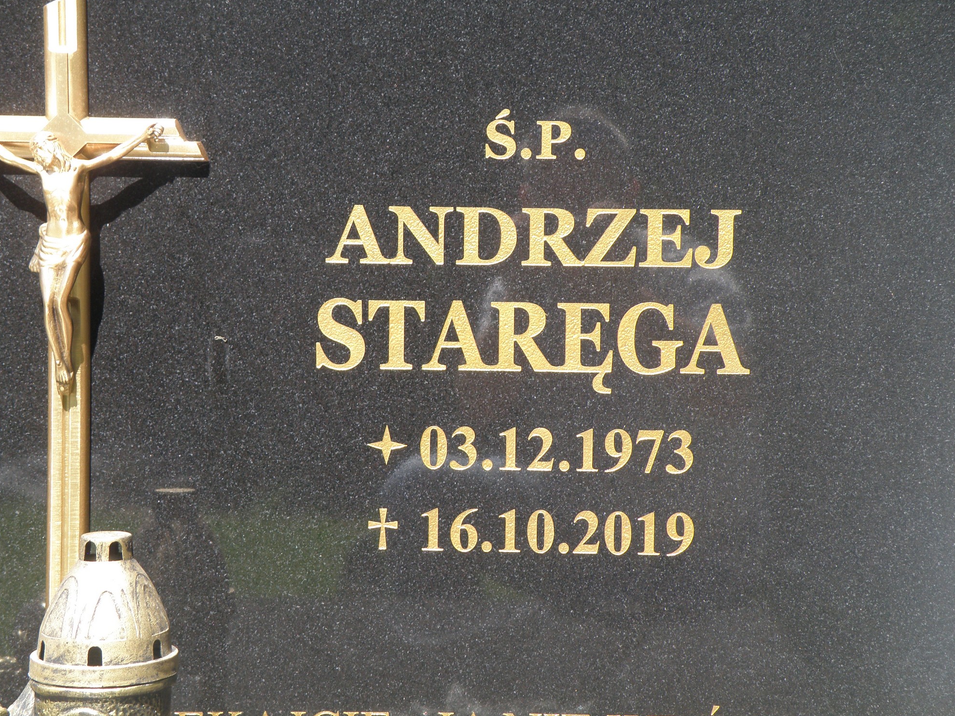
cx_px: 483
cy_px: 348
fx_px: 2455
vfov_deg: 16.6
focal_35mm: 89
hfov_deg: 22.0
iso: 64
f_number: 3.9
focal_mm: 15.26
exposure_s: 1/160
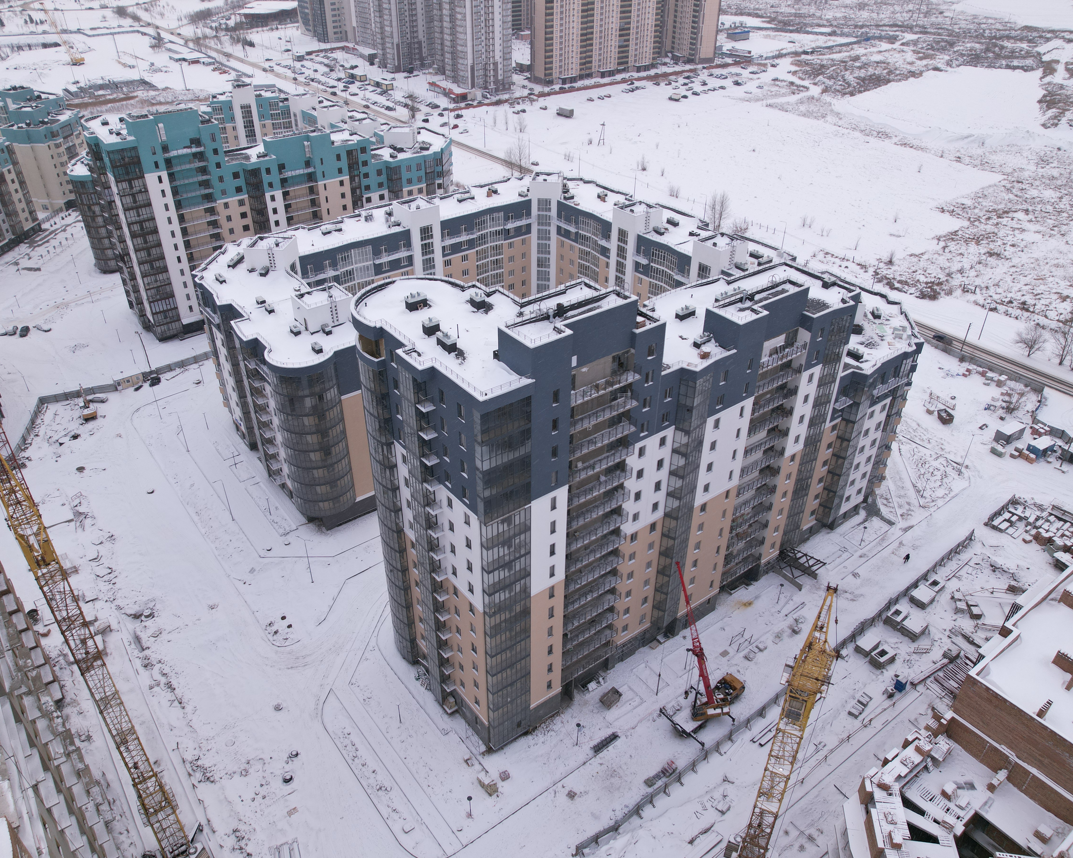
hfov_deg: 68.1
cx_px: 522
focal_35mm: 25
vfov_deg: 56.8
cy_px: 433
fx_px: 794
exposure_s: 1/80
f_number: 2.8
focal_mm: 8.38
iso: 100
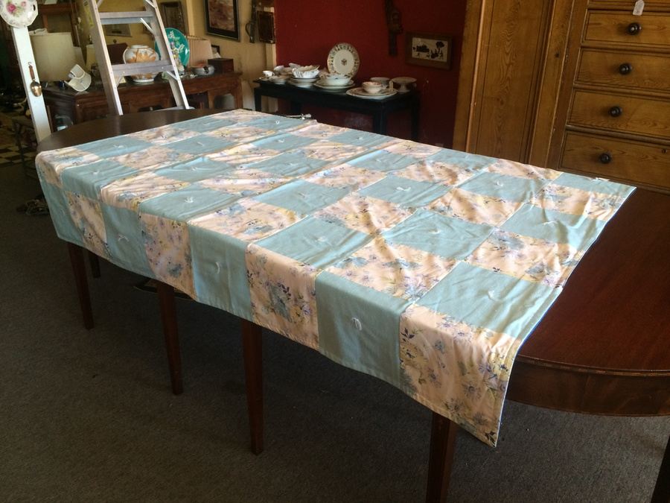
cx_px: 335
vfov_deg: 46.8
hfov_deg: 60.0
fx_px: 581
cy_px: 252
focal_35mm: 30
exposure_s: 1/30
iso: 100
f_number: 2.2
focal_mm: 4.12
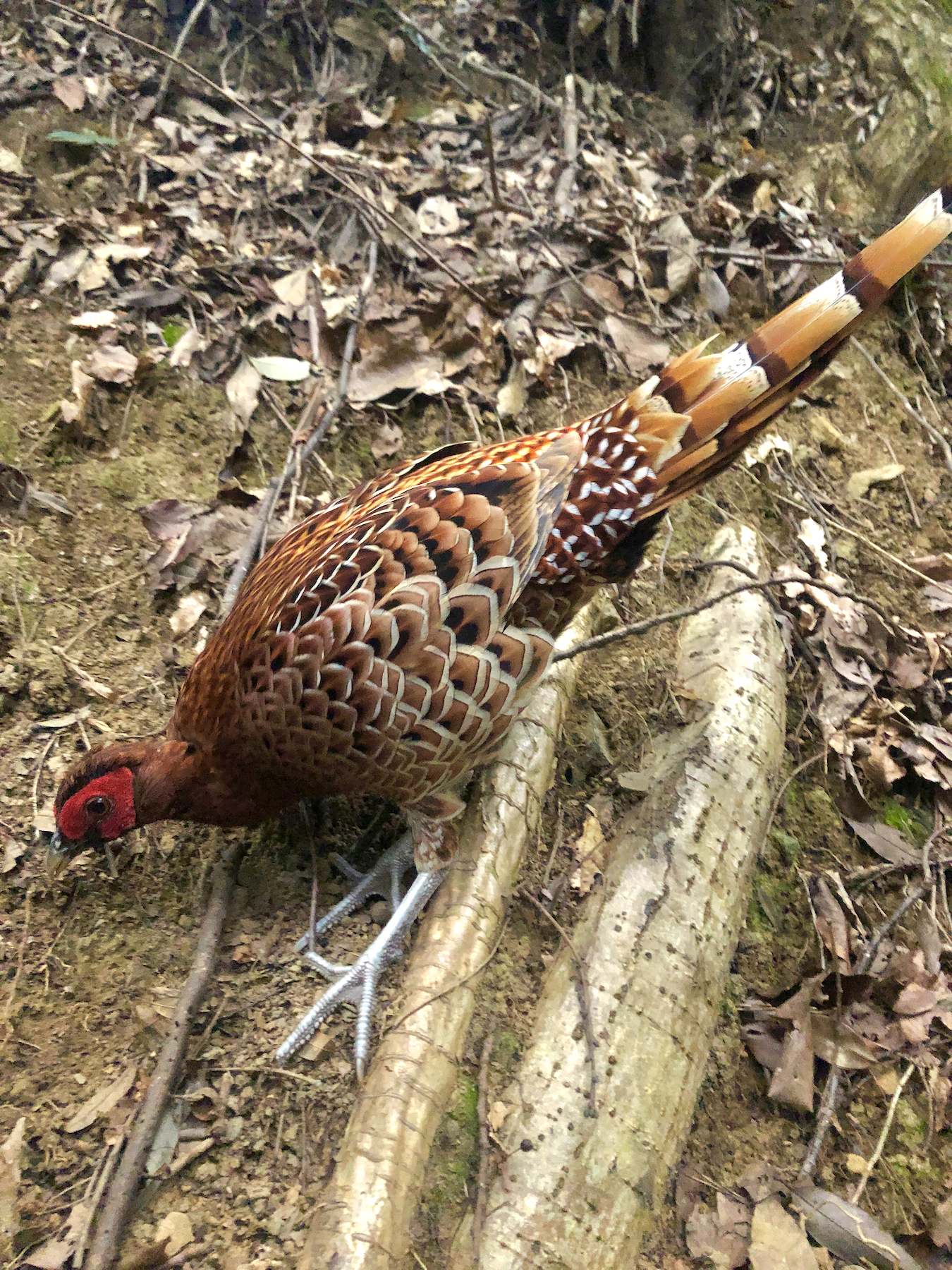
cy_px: 635
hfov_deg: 49.7
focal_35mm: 28
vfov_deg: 63.4
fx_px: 1027
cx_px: 476
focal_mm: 3.99
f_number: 1.8
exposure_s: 1/4
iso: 125
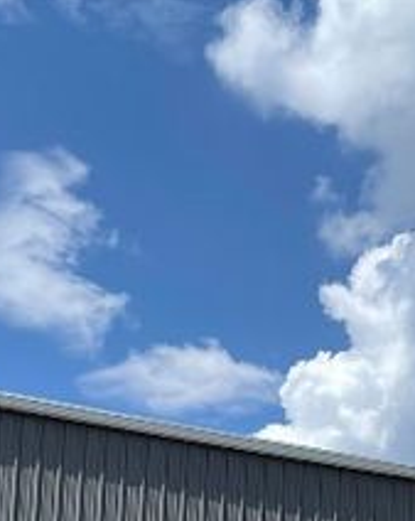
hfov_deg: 18.8
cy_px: 812
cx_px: 386
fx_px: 1231
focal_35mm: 80
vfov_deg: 20.1
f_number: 1.6
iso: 32
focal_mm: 4.2
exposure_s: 1/4292
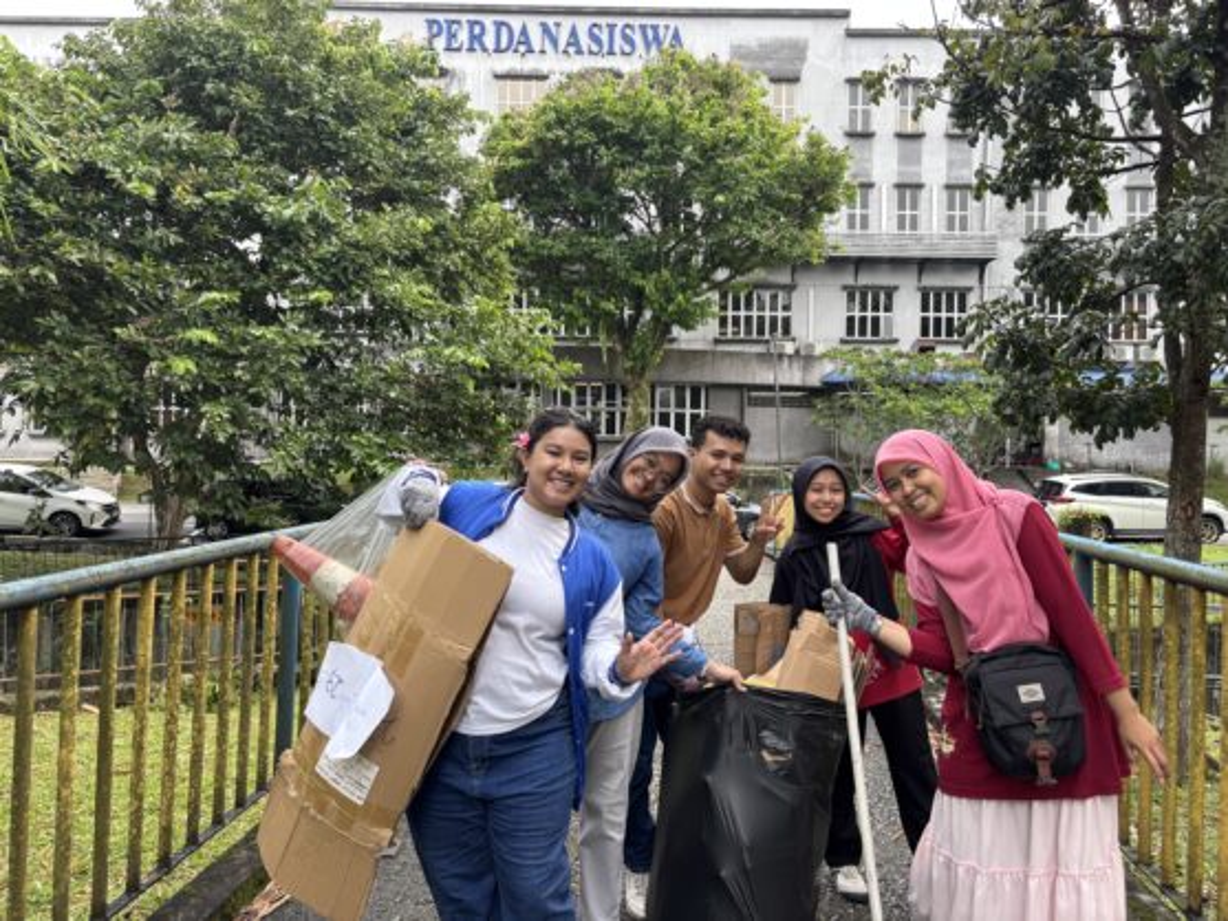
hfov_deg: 67.3
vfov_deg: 53.1
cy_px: 460
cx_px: 614
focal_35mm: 26
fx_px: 923
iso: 50
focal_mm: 5.96
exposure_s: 1/373
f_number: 1.6
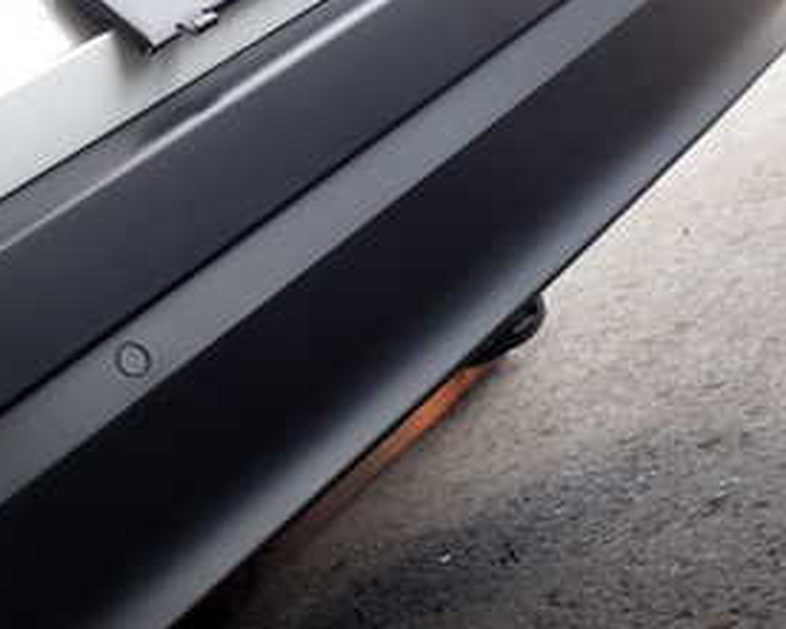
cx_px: 274
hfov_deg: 29.4
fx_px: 1489
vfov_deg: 23.8
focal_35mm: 64
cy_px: 226
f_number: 3.2
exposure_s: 1/80
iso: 100
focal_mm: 5.4
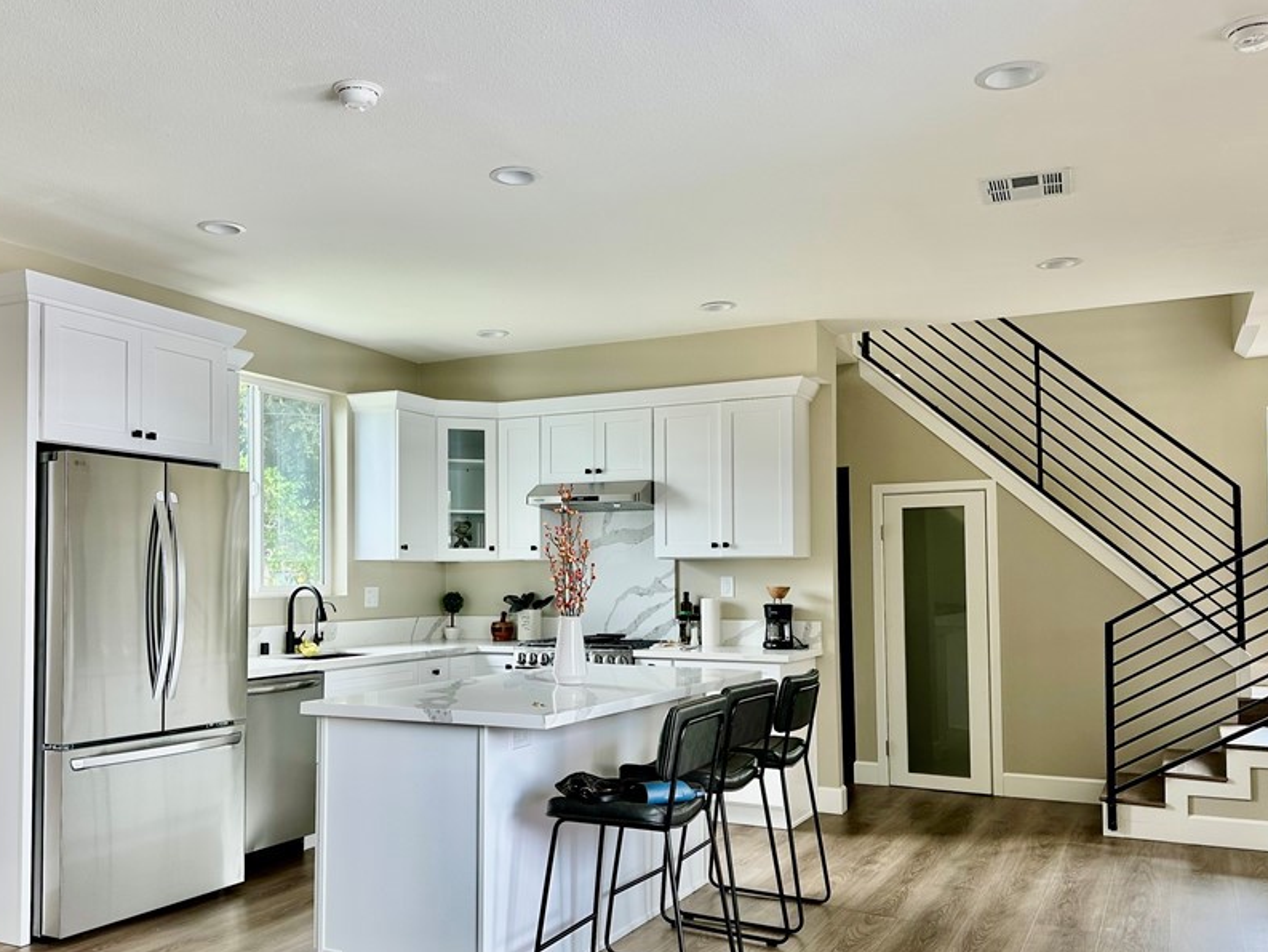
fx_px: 1136
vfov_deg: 45.3
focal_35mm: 31
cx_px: 566
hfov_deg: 58.2
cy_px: 550
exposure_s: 1/121
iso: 100
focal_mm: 6.86
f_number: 1.78
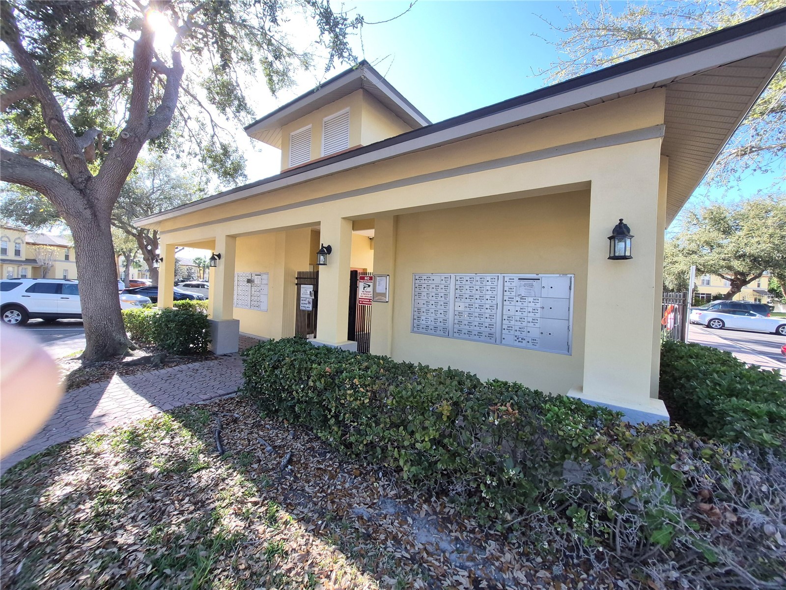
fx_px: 295
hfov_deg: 106.2
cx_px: 393
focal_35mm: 13
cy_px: 295
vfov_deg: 89.9
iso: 40
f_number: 2.2
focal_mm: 1.74
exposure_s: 1/414
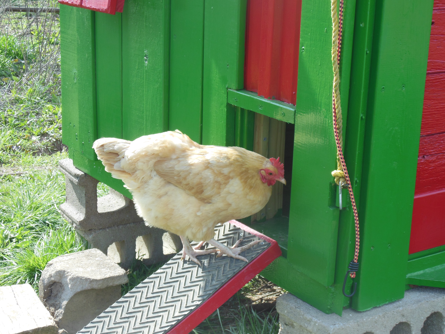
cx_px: 222
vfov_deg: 22.3
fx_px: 848
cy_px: 167
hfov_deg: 29.4
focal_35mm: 66
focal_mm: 11.7
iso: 125
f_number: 4.3
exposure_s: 1/320
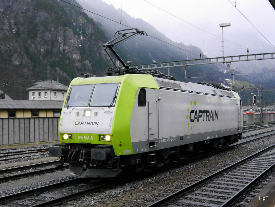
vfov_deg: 44.2
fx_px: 254
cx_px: 138
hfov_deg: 56.8
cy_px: 104
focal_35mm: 32
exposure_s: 1/400
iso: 2000
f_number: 3.9
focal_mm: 16
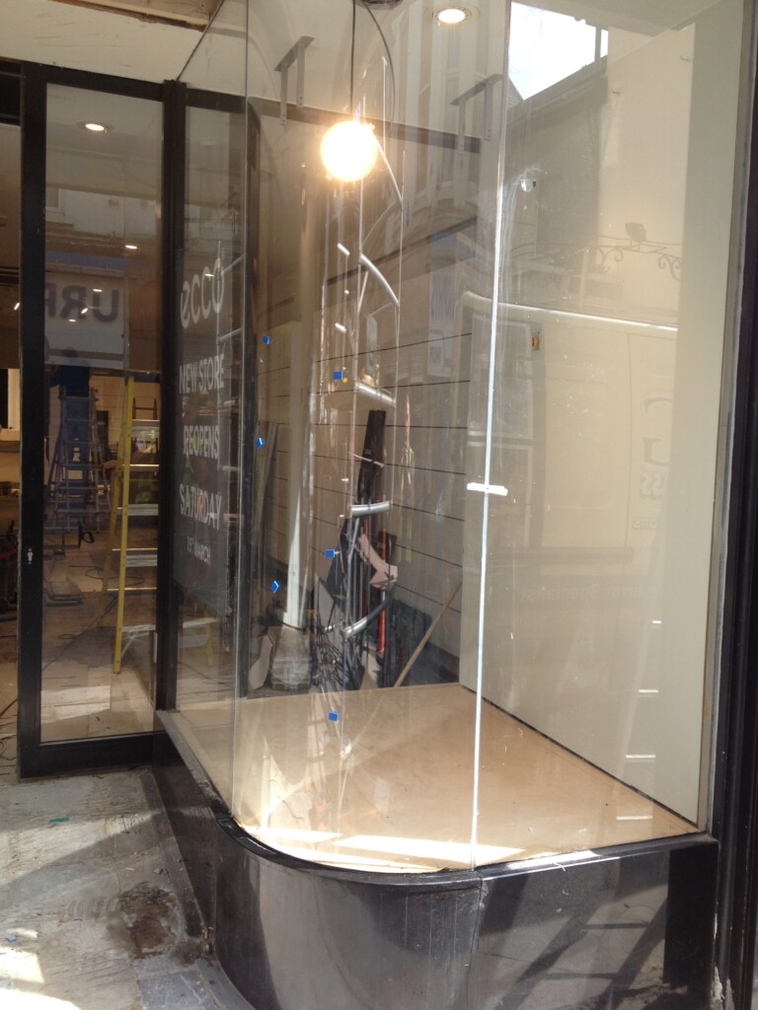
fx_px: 1022
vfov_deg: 52.6
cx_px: 379
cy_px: 505
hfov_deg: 40.7
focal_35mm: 35
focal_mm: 4.28
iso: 50
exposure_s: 1/198
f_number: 2.4
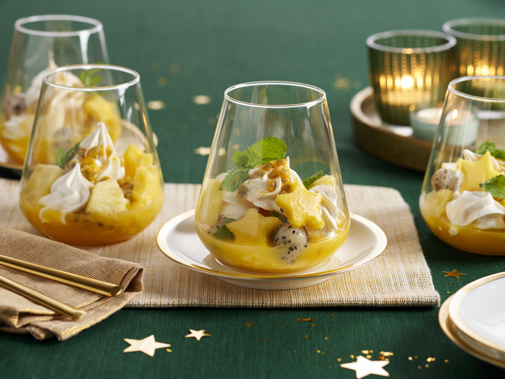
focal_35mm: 98
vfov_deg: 15.1
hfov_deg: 20.0
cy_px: 191
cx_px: 237
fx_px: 1430
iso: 50
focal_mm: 90
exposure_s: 1/2
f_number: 5.6
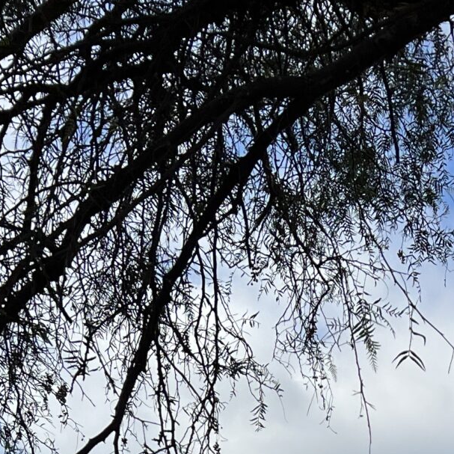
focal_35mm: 97
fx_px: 1439
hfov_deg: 17.5
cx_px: 456
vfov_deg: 14.7
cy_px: 915
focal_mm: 5.7
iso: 50
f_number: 1.5
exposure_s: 1/5319
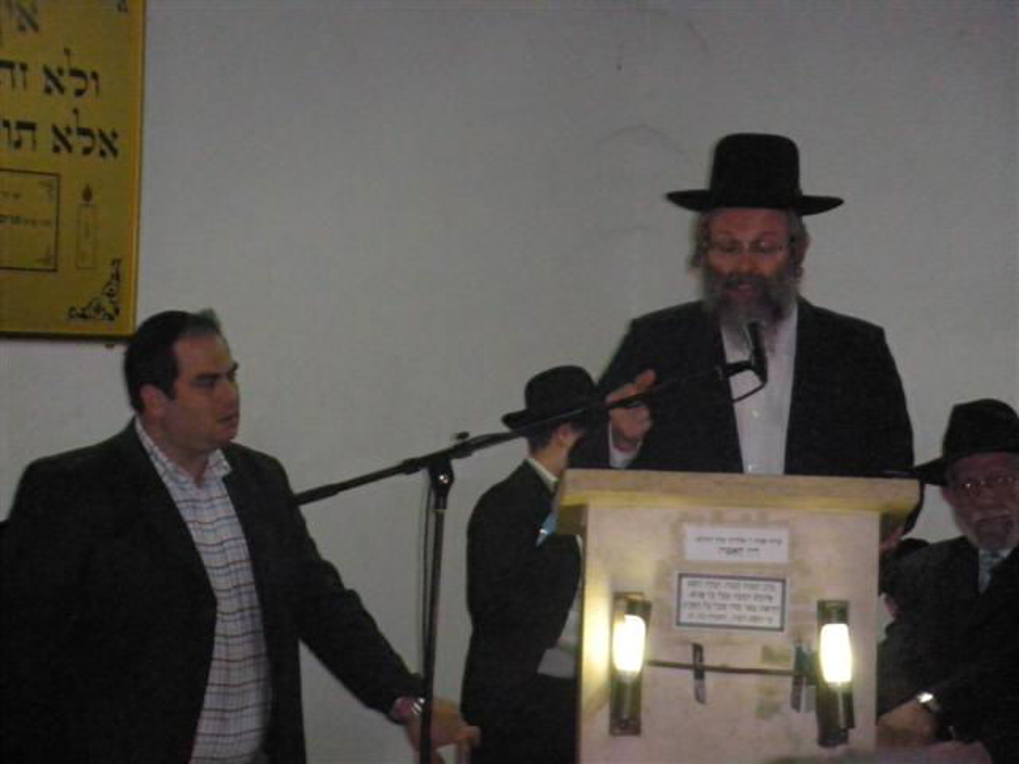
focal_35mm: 126
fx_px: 3709
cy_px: 382
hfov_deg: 15.6
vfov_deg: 11.8
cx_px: 510
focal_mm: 21
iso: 800
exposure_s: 1/60
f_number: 4.8
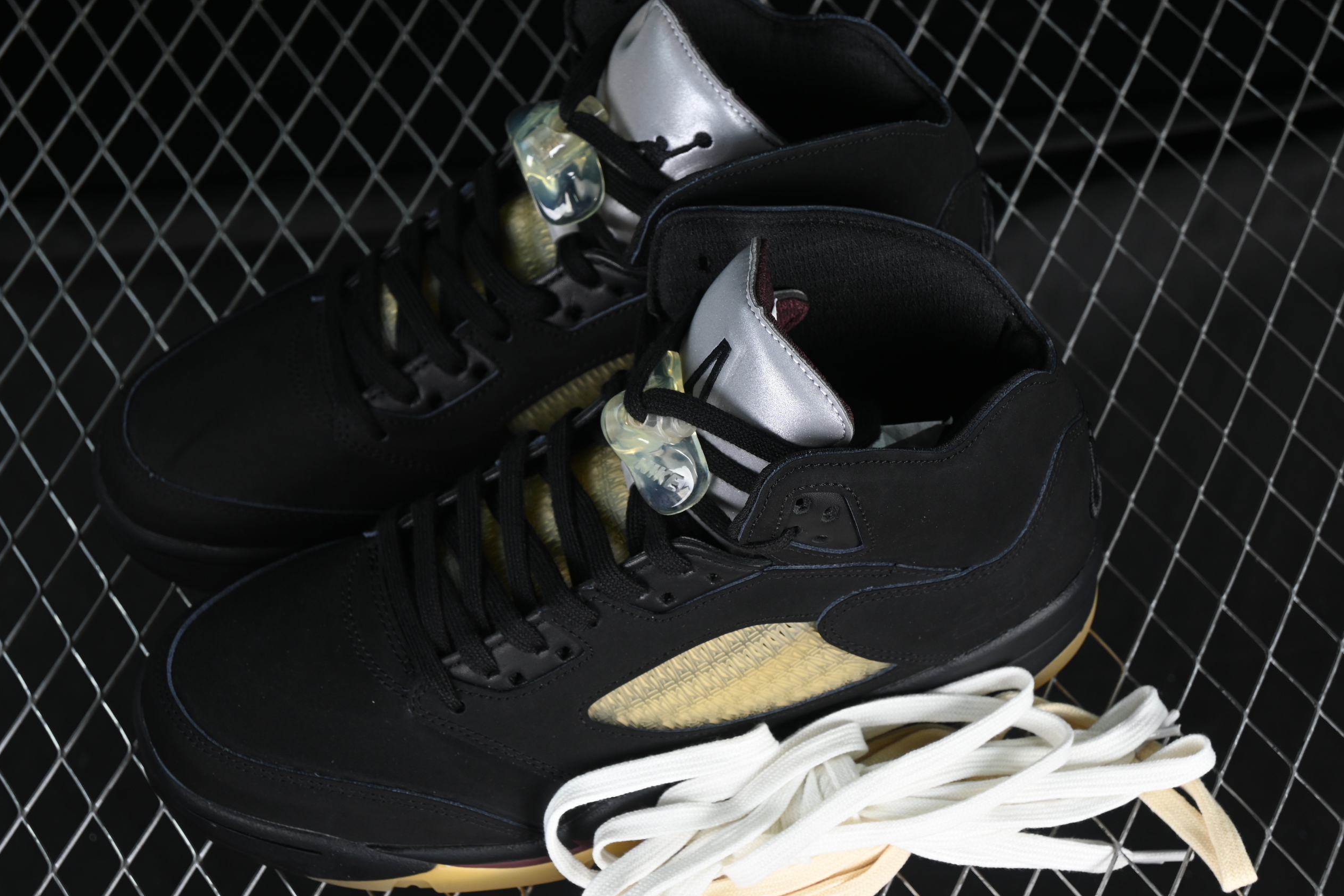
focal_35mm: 83
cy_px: 401
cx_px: 606
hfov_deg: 24.5
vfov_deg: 16.4
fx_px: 3098
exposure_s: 1/40
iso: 160
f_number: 6.3
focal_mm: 50
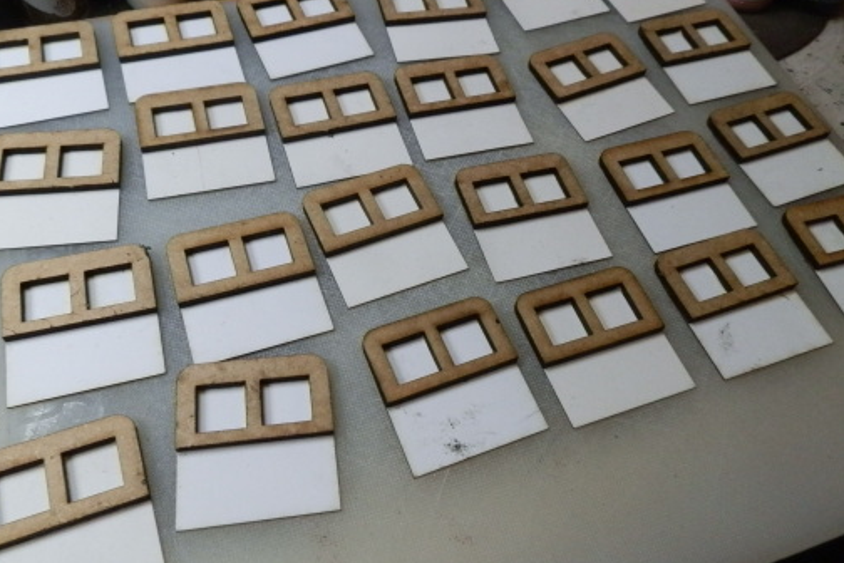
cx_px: 404
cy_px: 258
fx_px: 727
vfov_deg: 42.3
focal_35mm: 31
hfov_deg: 60.3
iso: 400
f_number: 3.1
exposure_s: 1/320
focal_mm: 5
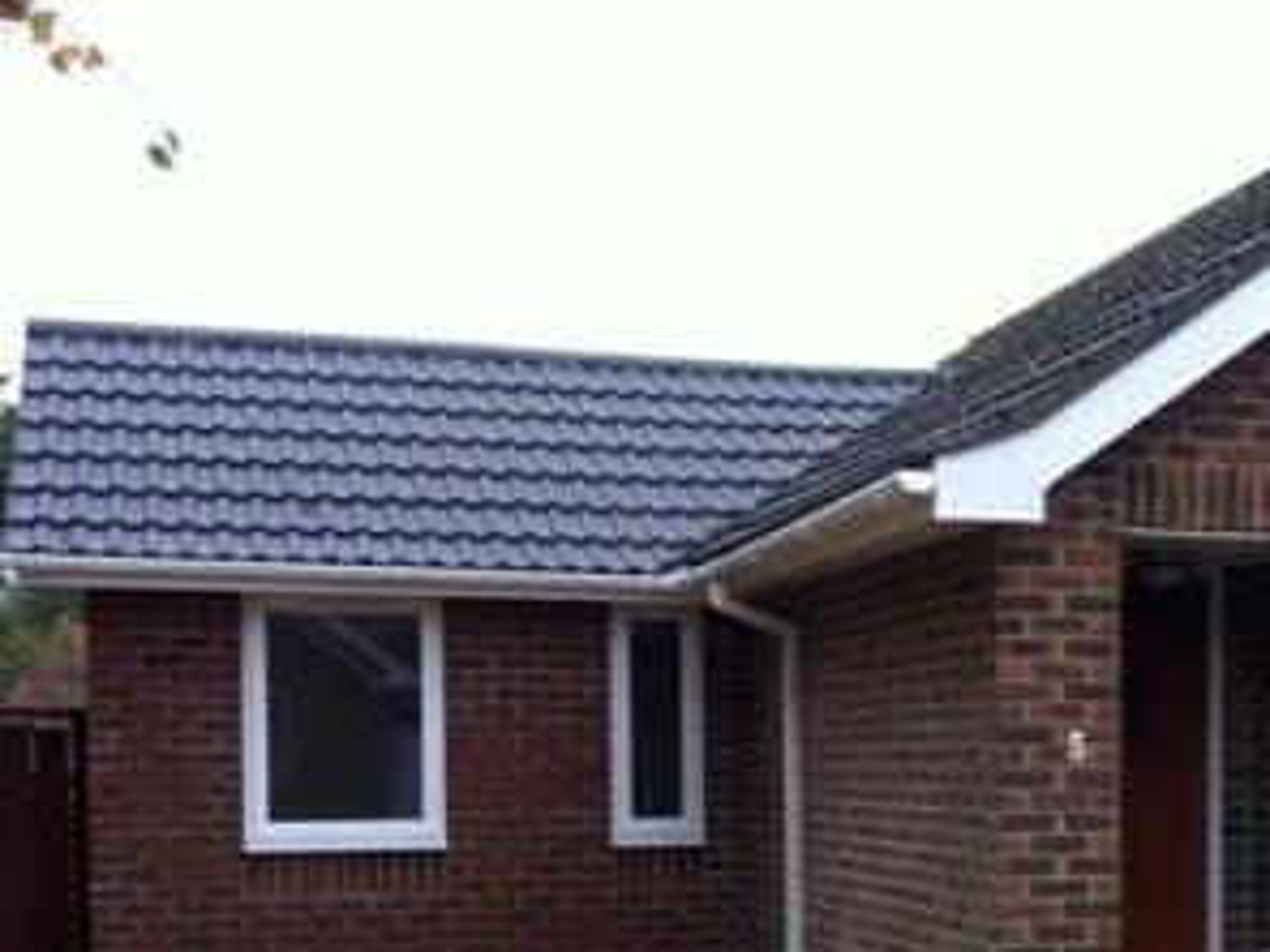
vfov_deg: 20.9
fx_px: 2531
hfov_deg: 27.0
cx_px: 1186
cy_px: 817
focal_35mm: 69
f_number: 2.8
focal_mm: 3.85
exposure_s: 1/182
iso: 80
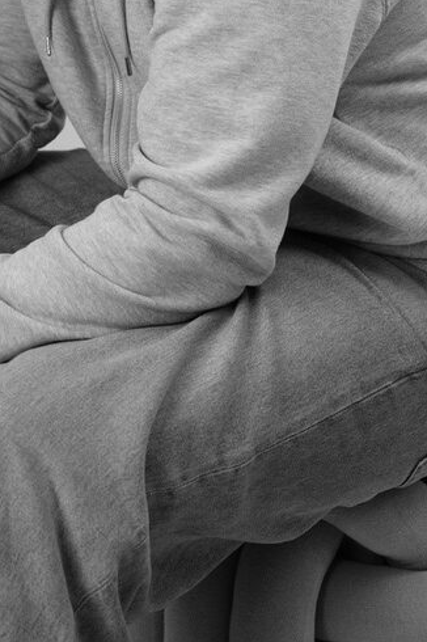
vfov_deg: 19.9
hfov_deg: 13.6
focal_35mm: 100
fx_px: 1782
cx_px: 89
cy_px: 29
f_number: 4.5
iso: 640
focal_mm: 49
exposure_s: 1/250
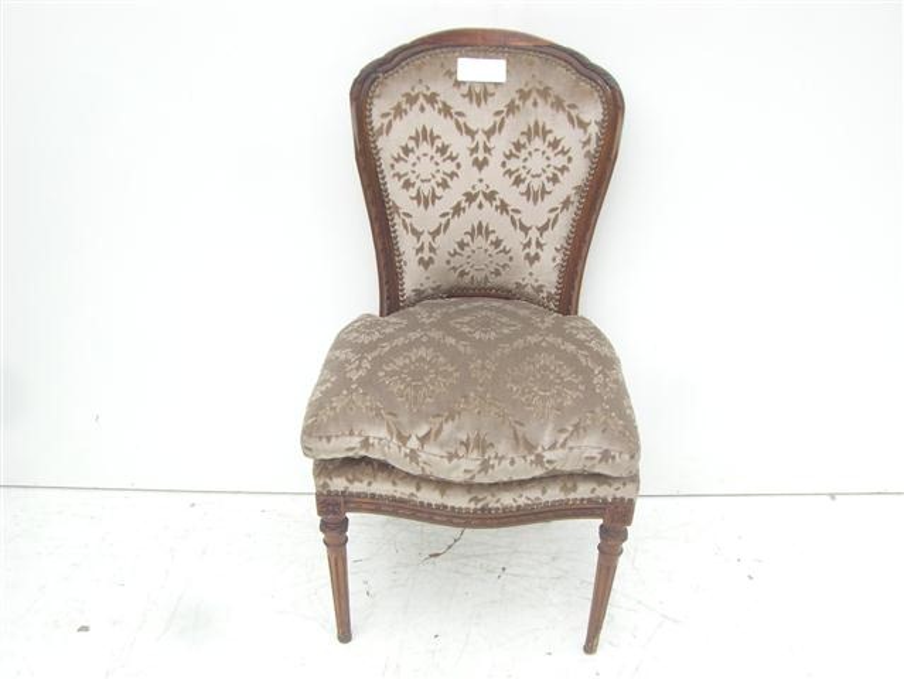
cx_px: 452
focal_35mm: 38
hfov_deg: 49.0
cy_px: 340
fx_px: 993
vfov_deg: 37.8
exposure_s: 1/250
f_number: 4.3
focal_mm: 6.2
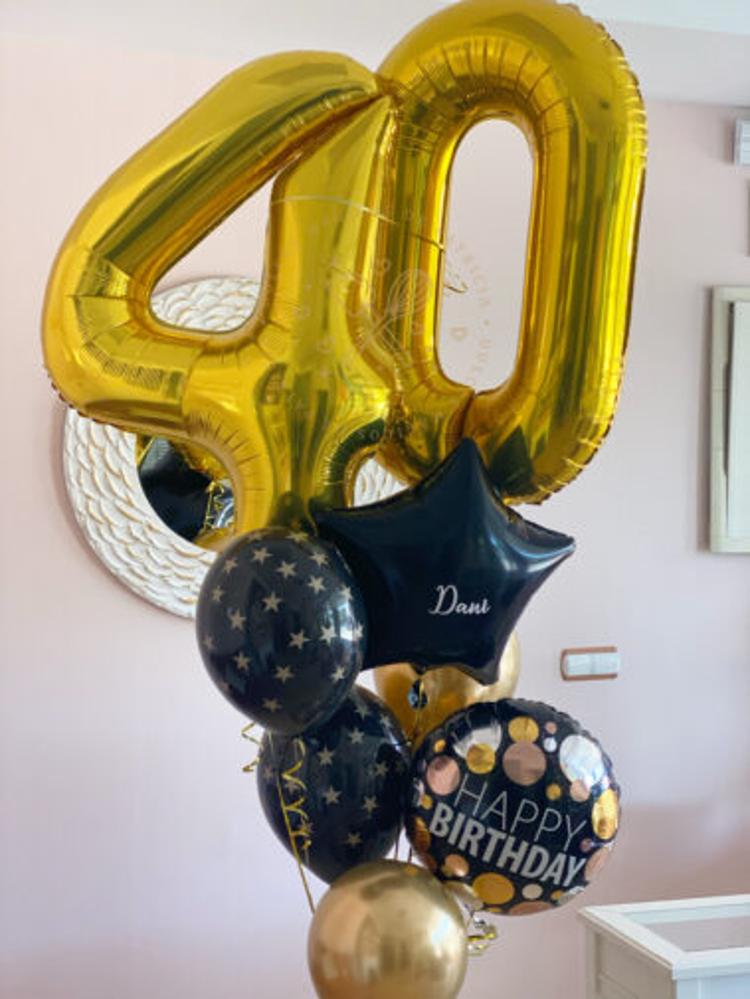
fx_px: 1502
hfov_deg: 28.0
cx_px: 375
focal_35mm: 52
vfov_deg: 36.8
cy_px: 500
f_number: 2
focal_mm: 6
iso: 160
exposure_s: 1/122
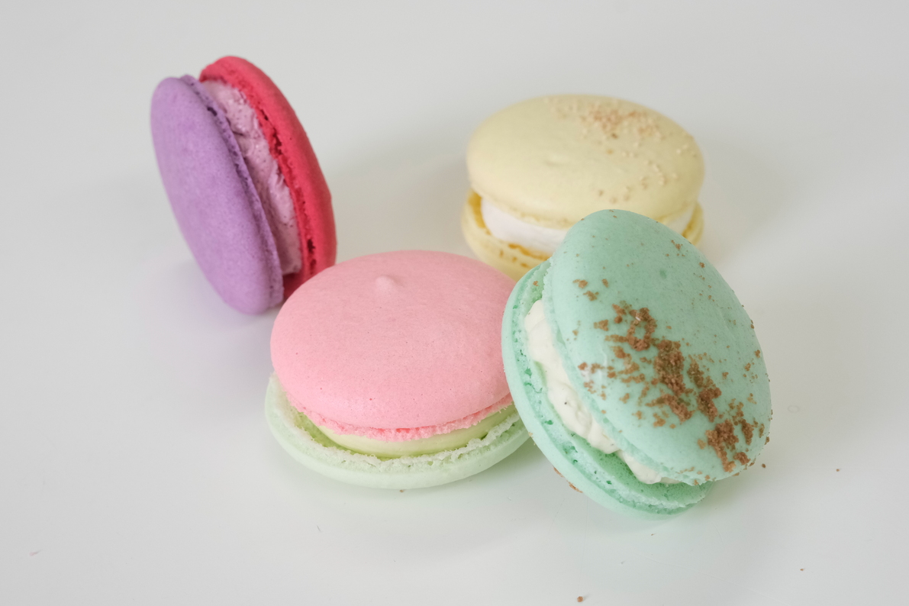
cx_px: 454
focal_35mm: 77
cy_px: 303
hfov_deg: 26.3
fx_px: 1944
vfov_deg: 17.7
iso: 1600
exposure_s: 1/56
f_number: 11
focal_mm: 51.6
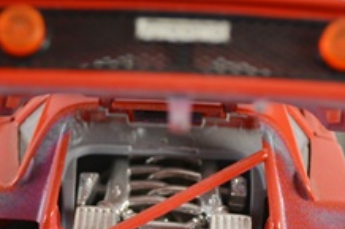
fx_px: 1264
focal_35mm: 132
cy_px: 294
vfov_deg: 10.2
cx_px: 90
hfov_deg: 15.5
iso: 500
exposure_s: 1/60
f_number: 4.8
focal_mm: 32
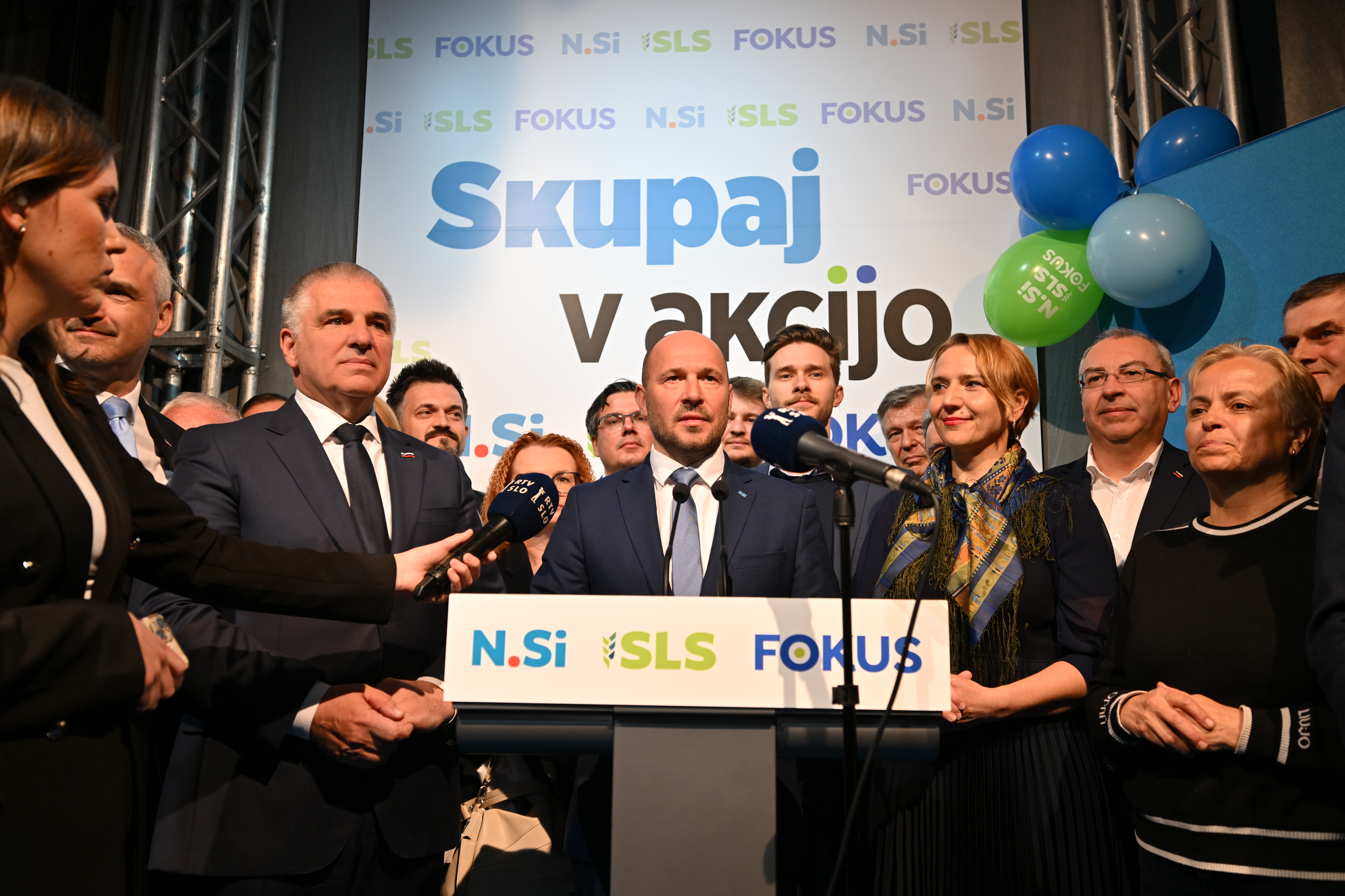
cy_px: 448
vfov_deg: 43.6
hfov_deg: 61.9
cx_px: 672
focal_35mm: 30
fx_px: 1121
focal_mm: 30
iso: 400
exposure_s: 1/160
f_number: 4
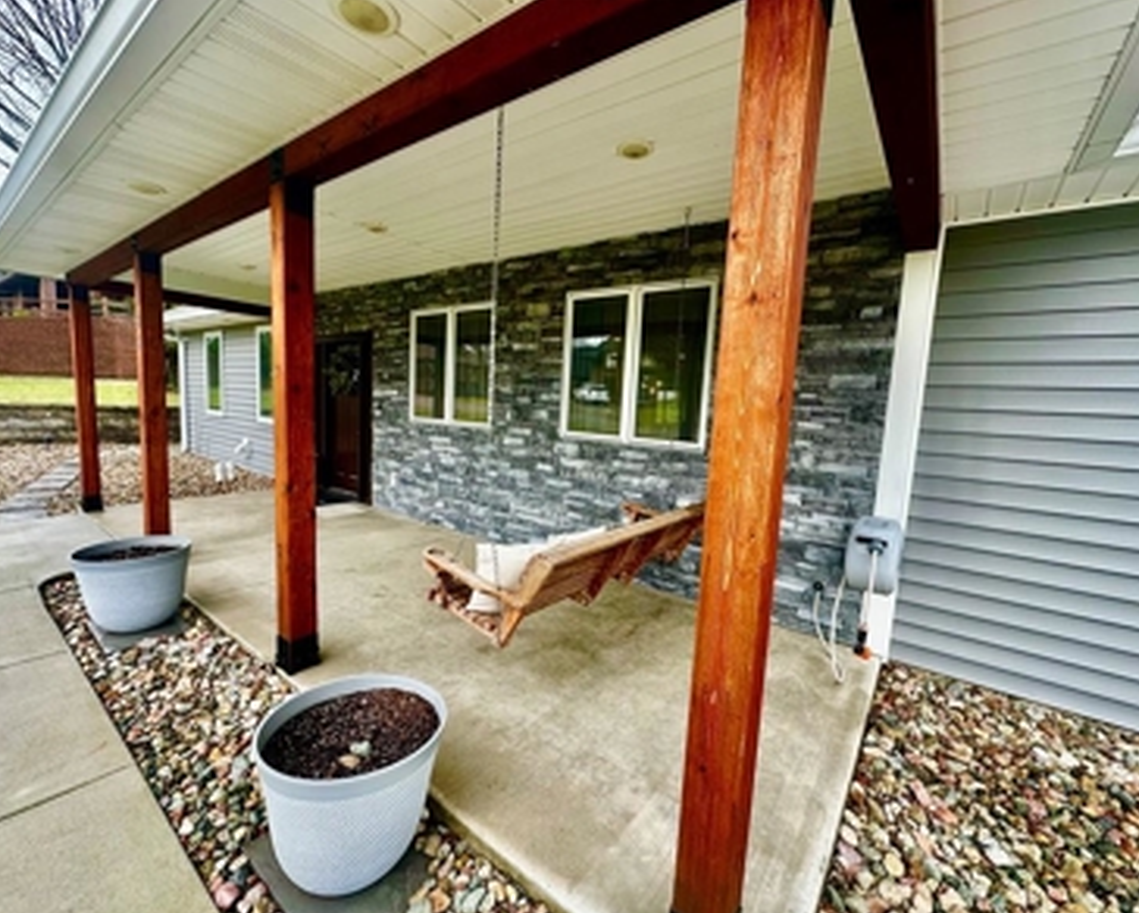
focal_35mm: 15
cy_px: 460
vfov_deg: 84.1
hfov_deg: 96.7
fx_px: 506
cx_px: 576
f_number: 2.2
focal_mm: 2.22
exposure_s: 1/99
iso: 64
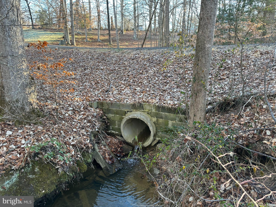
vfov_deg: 56.8
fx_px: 191
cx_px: 138
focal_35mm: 24
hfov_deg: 71.6
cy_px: 104
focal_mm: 6.86
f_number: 1.78
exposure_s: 1/121
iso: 80
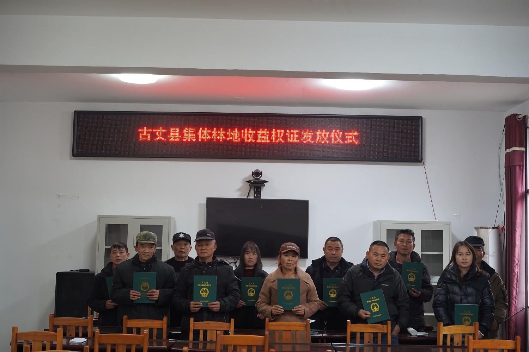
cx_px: 264
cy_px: 176
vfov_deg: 24.6
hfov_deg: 36.2
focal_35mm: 55
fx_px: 808
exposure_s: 1/160
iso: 2000
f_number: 4
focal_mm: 55
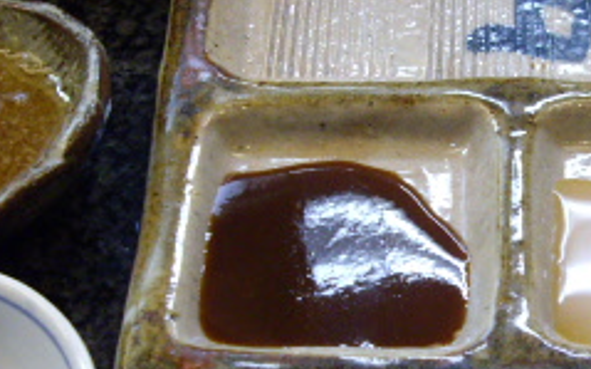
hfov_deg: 19.1
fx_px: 1738
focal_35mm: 108
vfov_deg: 12.1
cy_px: 277
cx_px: 477
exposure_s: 1/40
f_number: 2.8
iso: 400
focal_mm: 7.9
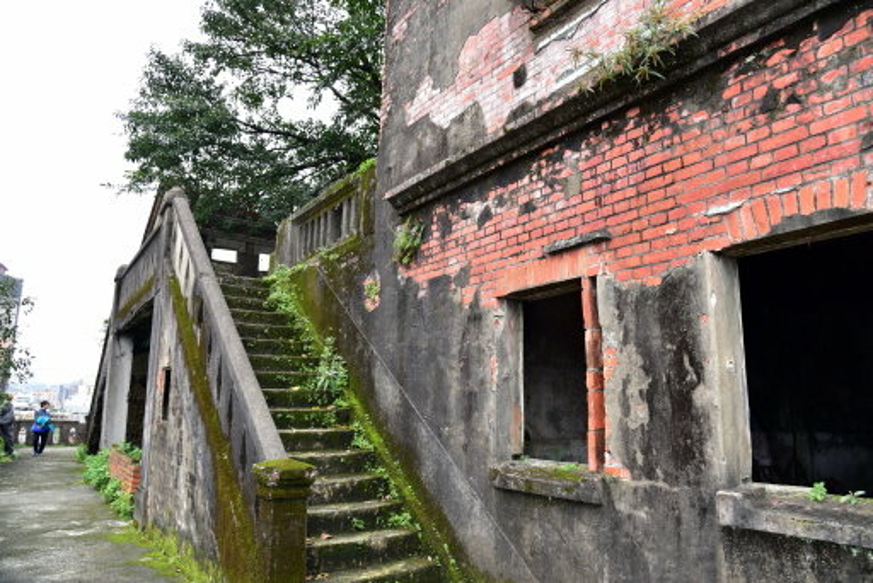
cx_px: 436
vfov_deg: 53.2
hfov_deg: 73.7
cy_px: 292
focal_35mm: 24
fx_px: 582
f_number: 5.6
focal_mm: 24
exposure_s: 1/60
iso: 250
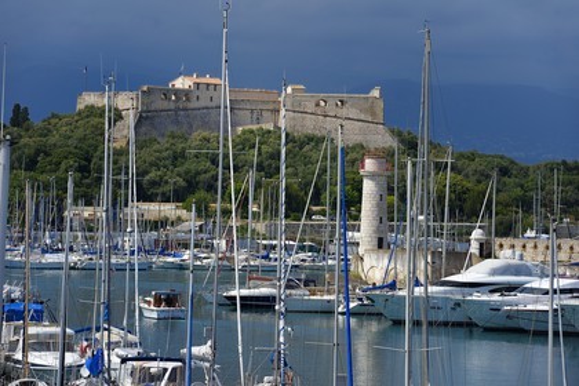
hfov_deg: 10.3
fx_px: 3216
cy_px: 193
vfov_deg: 6.9
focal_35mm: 200
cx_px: 290
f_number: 11
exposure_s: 1/320
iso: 200
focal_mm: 200
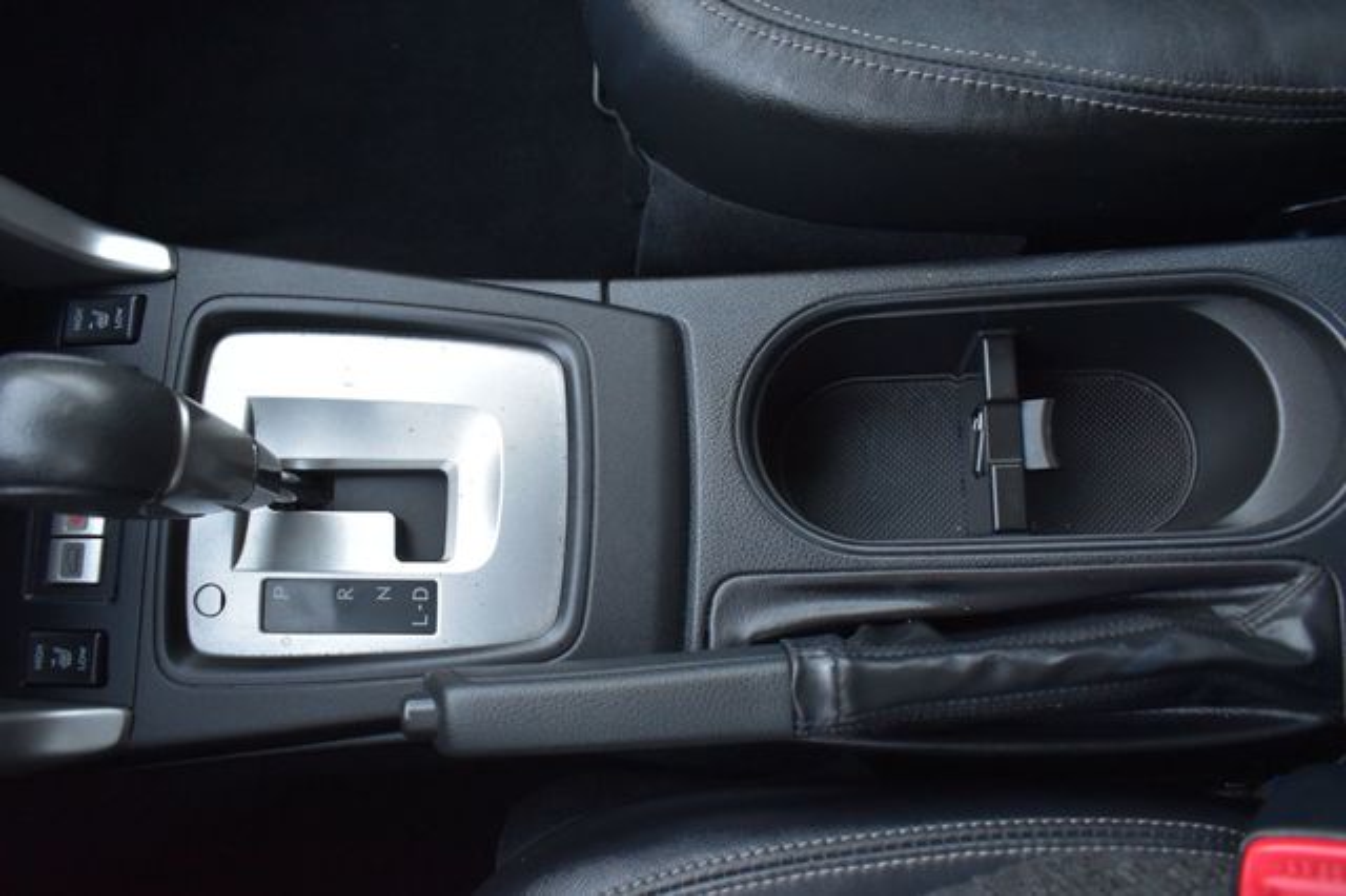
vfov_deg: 47.9
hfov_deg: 67.4
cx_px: 673
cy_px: 448
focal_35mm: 27
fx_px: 1009
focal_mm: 18
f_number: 5
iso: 1600
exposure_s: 1/15
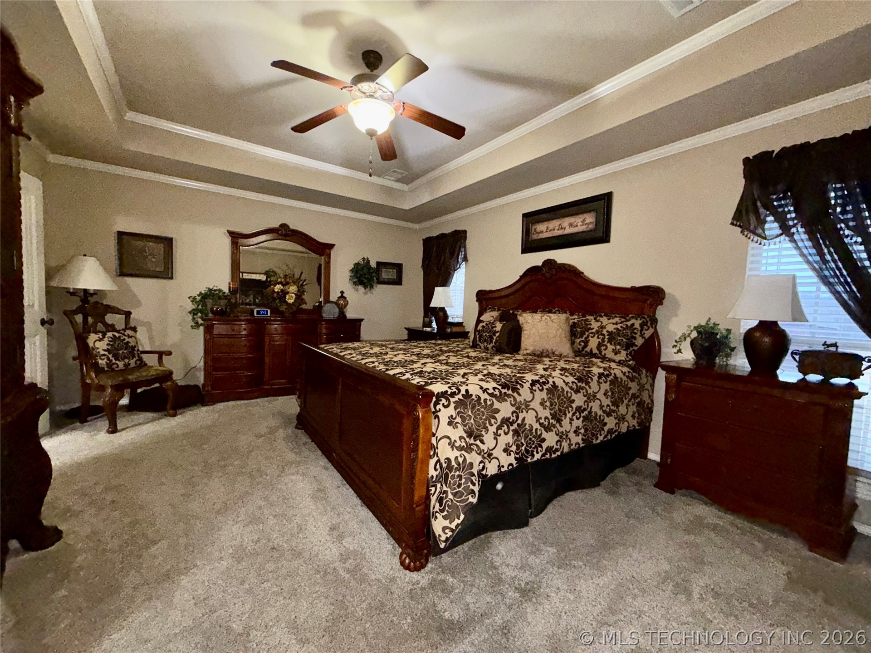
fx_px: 352
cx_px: 436
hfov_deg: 102.1
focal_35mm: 14
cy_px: 326
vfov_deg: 85.7
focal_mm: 2.22
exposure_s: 1/40
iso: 200
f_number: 2.2
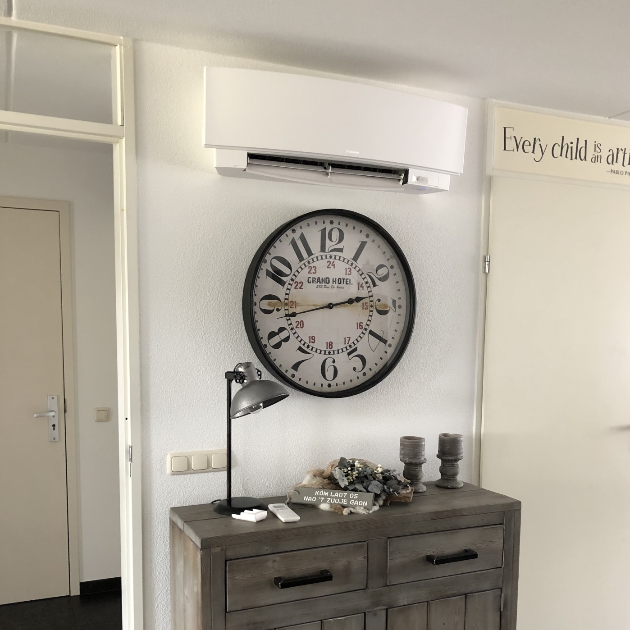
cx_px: 323
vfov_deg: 47.7
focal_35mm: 34
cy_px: 416
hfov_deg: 48.4
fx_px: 700
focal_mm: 3.99
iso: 50
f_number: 1.8
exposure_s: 1/15
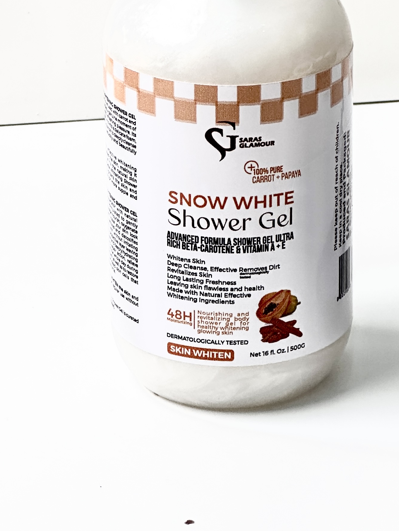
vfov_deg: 11.2
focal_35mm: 175
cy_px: -32
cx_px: 352
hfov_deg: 8.5
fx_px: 2689
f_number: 2.8
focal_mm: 9
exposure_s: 1/99
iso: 80
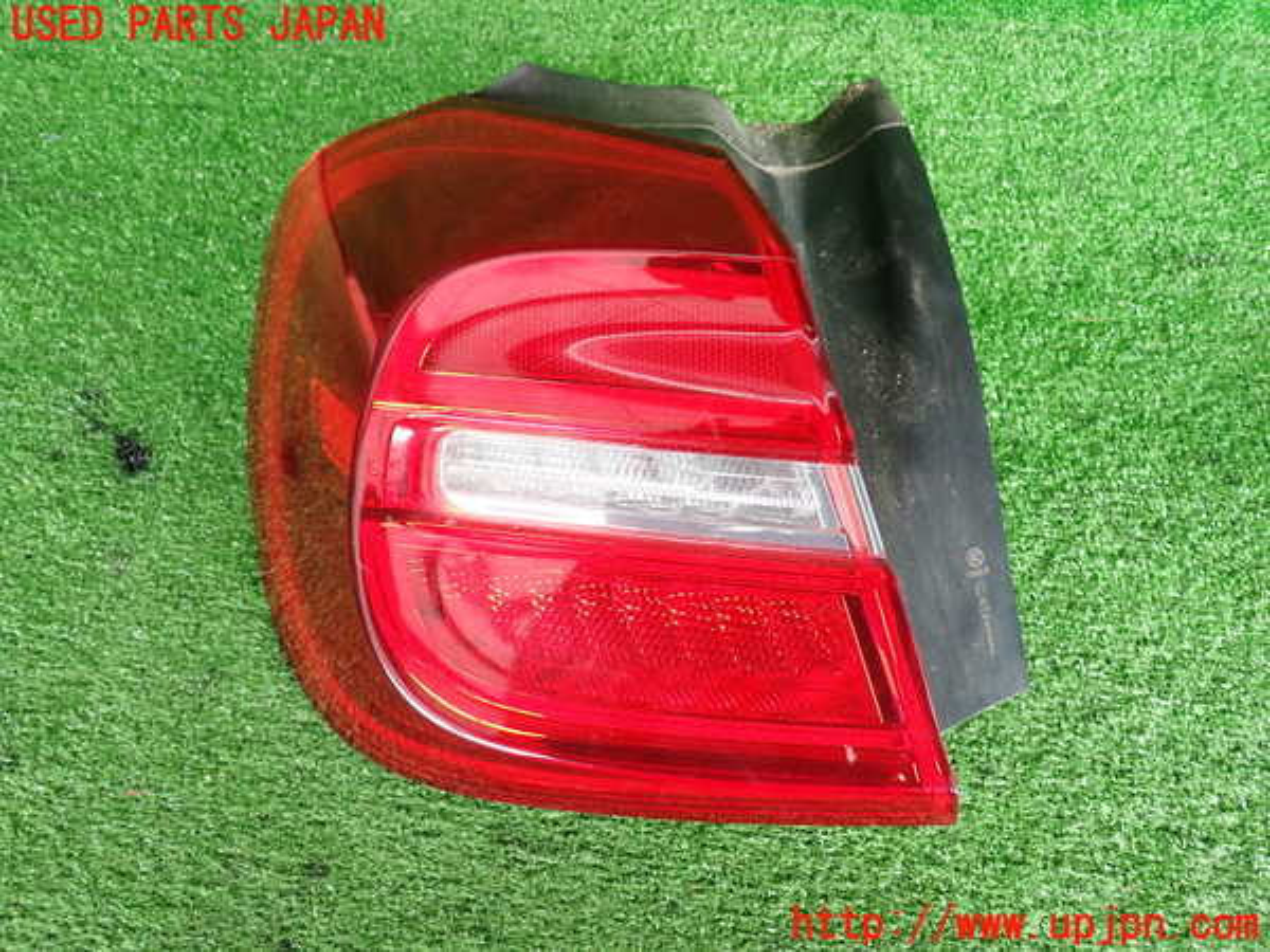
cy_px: 476
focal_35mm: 30
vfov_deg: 46.8
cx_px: 635
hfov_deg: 60.0
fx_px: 1101
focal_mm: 5.4
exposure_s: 1/40
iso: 200
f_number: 2.3
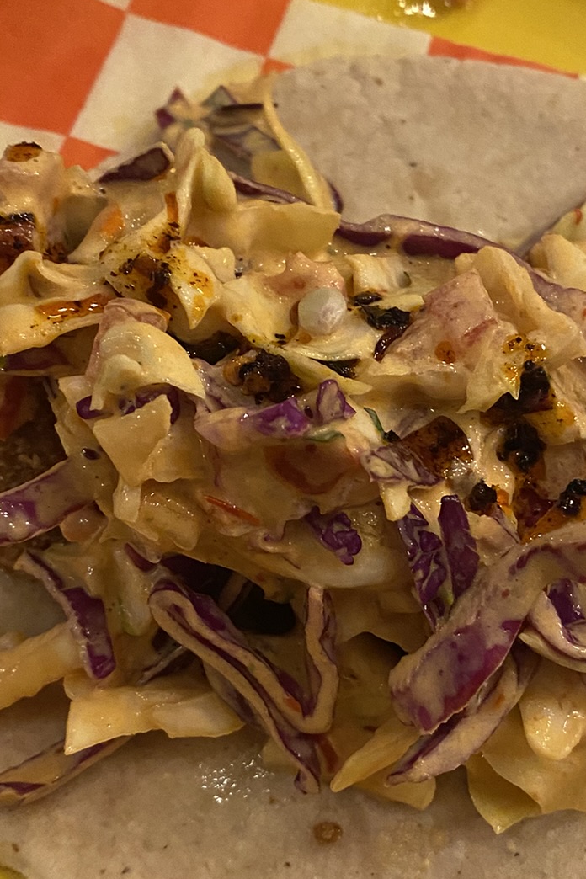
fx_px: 1245
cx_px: 350
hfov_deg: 26.4
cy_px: 505
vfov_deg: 38.8
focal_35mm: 51
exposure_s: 1/60
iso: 500
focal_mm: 4.25
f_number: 1.8
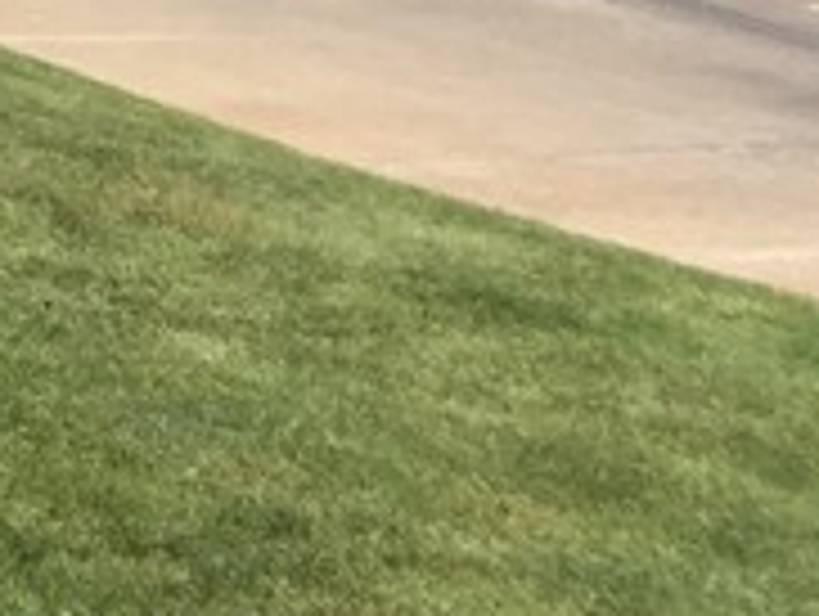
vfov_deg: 8.2
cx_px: -1350
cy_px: -1003
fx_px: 3862
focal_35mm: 163
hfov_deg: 10.1
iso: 32
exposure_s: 1/1883
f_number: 2.2
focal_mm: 4.15
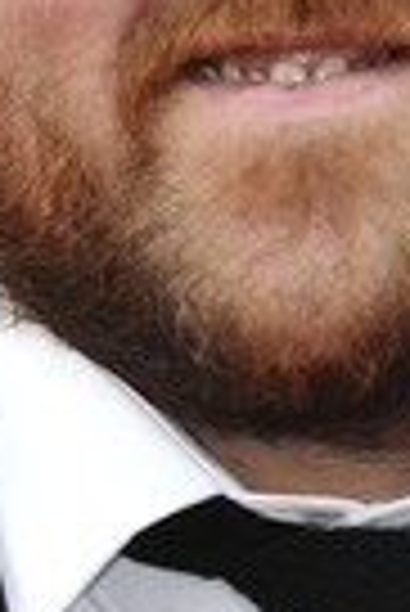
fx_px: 5998
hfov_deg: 3.9
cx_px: 246
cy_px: 54
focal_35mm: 352
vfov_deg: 5.8
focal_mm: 80
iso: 250
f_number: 5
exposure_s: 1/200
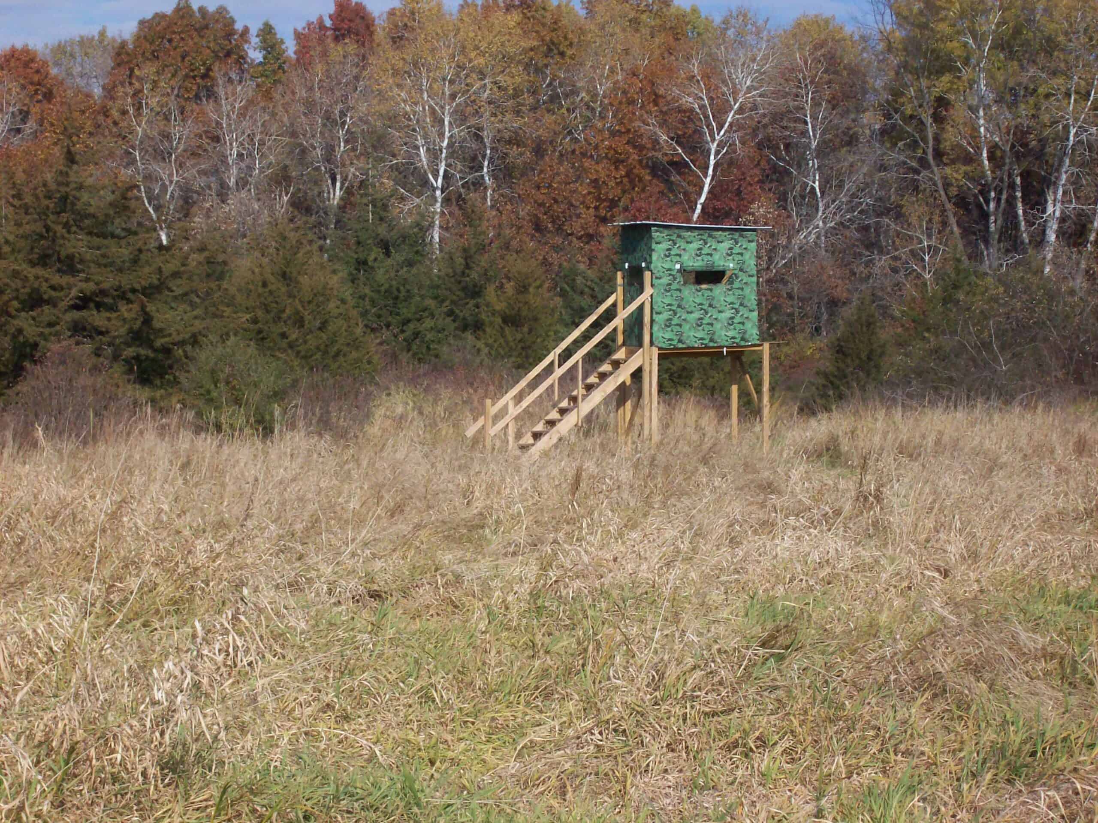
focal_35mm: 108
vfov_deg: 13.7
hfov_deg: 18.2
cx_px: 549
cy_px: 412
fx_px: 3424
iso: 80
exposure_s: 1/330
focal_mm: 18
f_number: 8.5
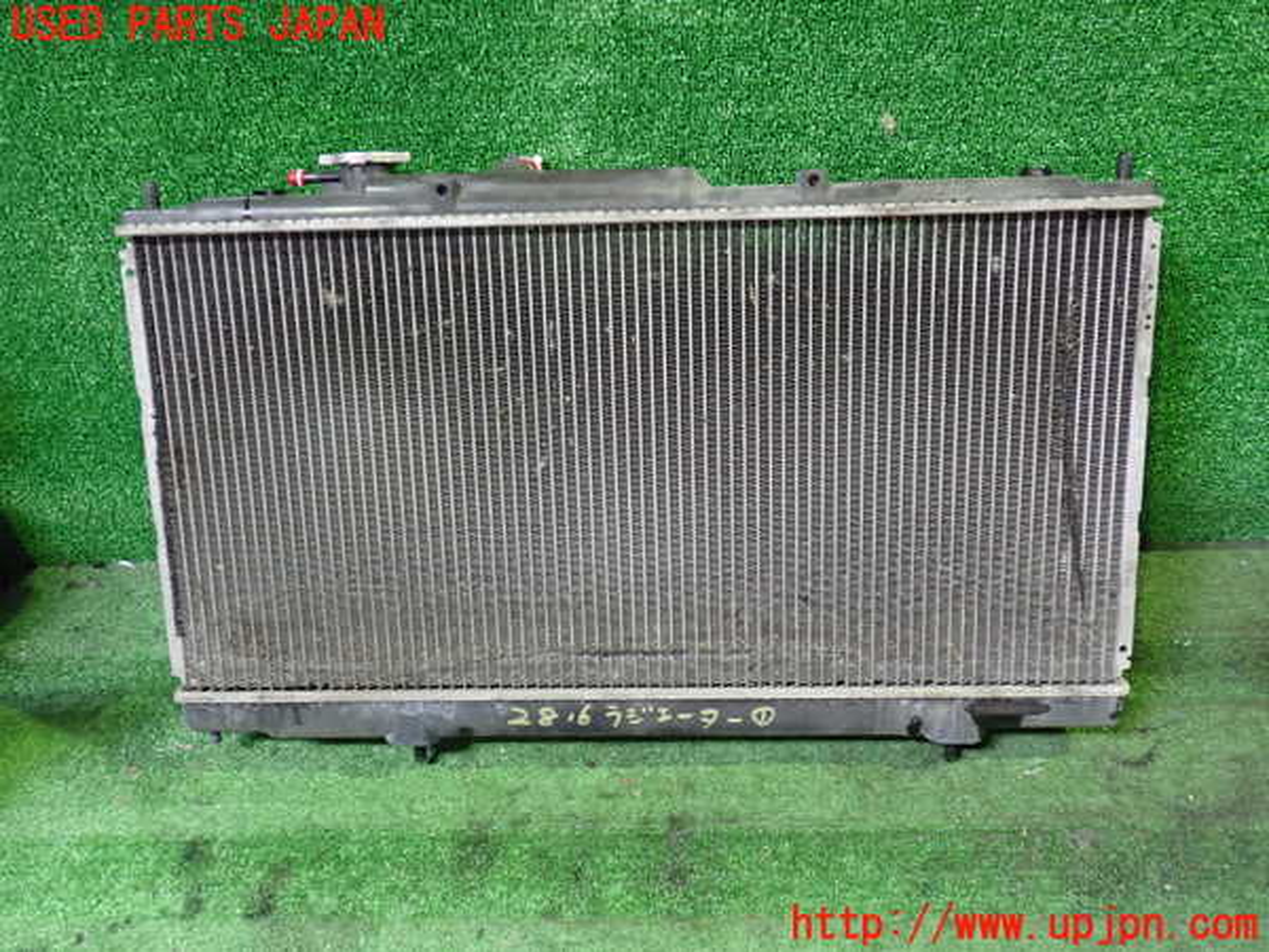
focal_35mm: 30
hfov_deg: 60.0
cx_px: 634
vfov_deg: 46.8
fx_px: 1100
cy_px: 476
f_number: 2.3
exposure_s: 1/30
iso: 640
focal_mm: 5.4
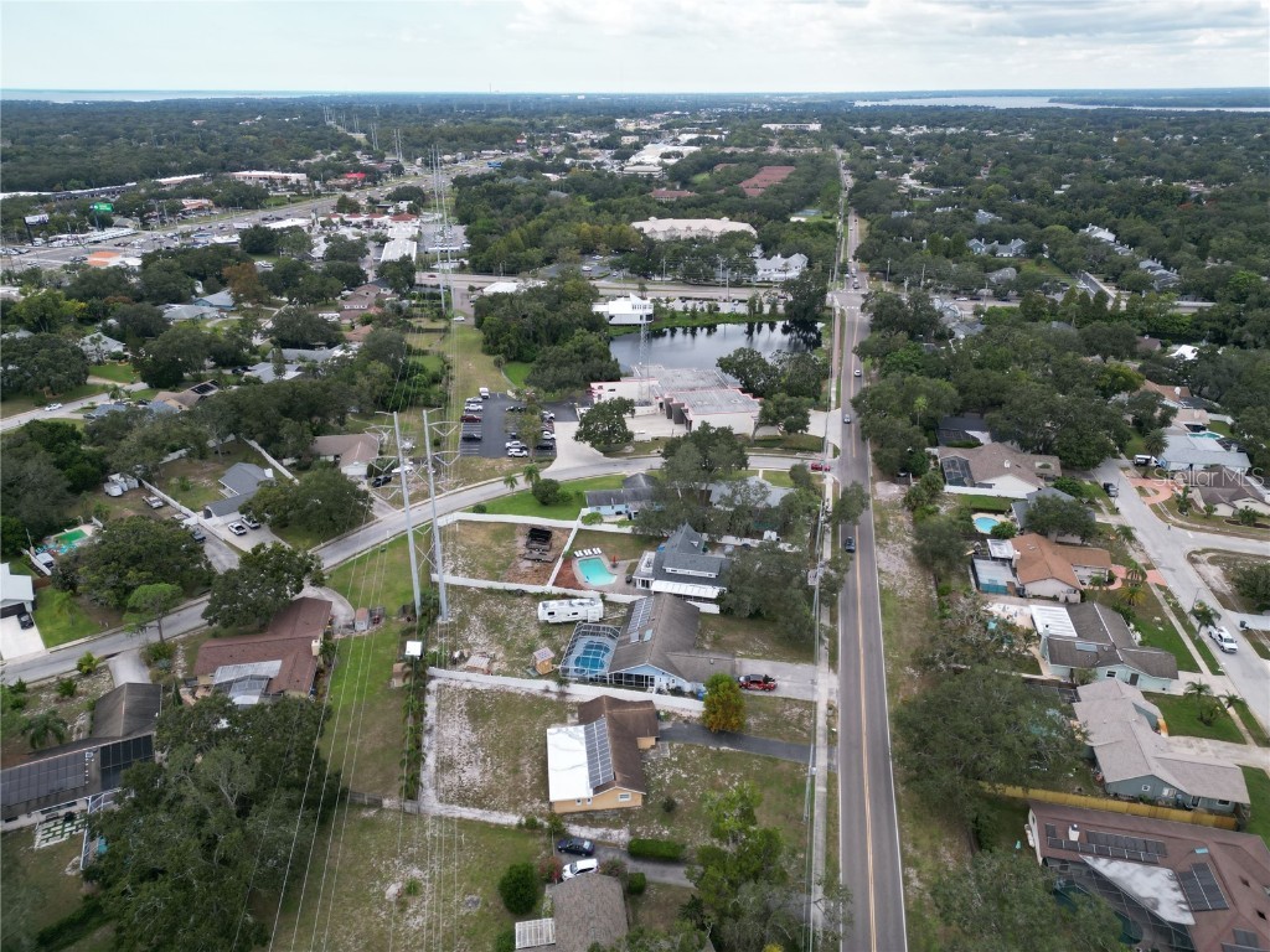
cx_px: 635
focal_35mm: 24
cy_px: 476
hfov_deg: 71.6
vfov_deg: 56.8
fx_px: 881
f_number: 1.7
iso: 200
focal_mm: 6.72
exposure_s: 1/1000
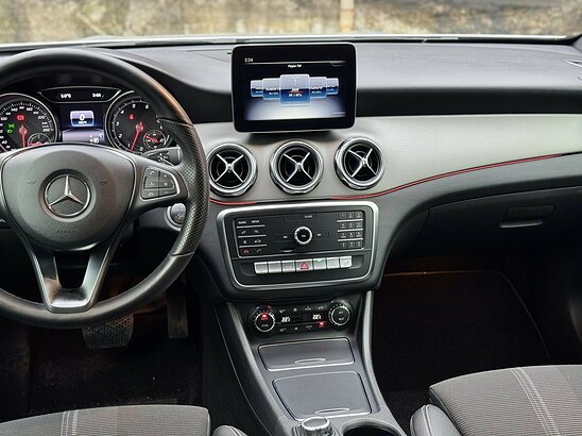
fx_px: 806
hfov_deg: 39.7
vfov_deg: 30.2
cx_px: 291
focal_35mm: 48
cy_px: 218
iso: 125
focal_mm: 6.76
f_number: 1.78
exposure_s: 1/50
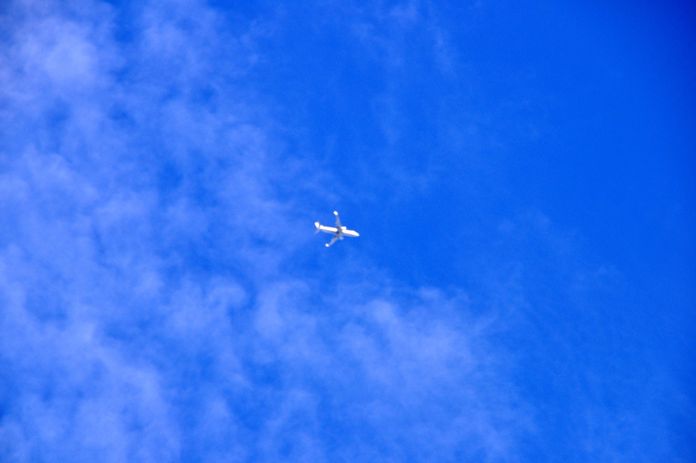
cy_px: 232
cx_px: 348
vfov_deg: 4.6
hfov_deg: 6.9
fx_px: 5793
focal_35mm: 300
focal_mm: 200
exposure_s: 1/250
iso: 200
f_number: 10
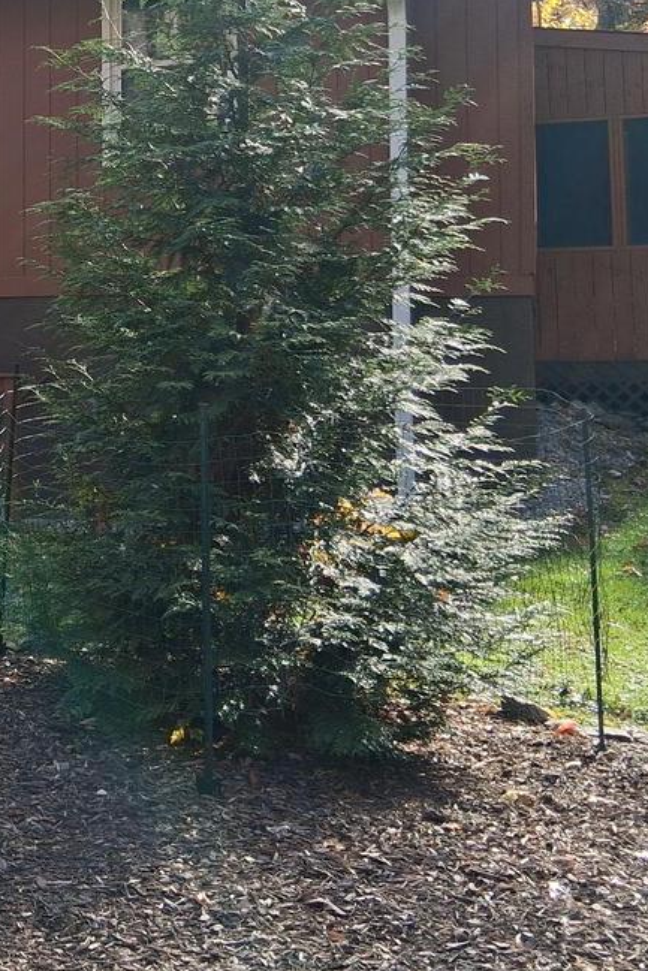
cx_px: -207
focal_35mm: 60
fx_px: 1619
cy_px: 275
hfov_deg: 20.6
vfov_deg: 32.9
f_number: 1.8
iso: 25
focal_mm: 3.98
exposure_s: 1/278
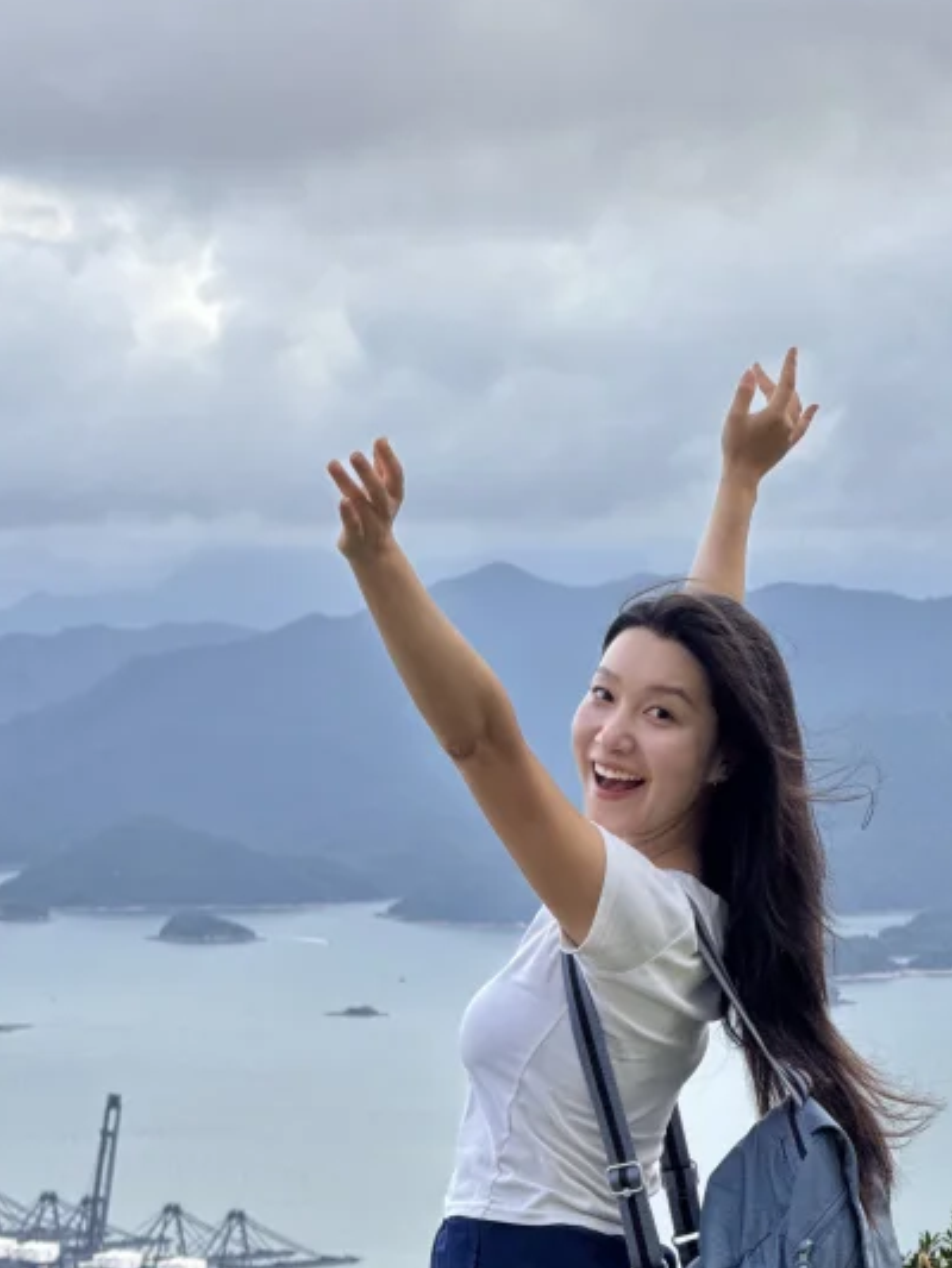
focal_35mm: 162
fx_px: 5938
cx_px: 497
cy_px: 726
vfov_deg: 12.2
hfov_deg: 9.2
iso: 50
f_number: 2.8
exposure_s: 1/433
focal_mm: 15.66
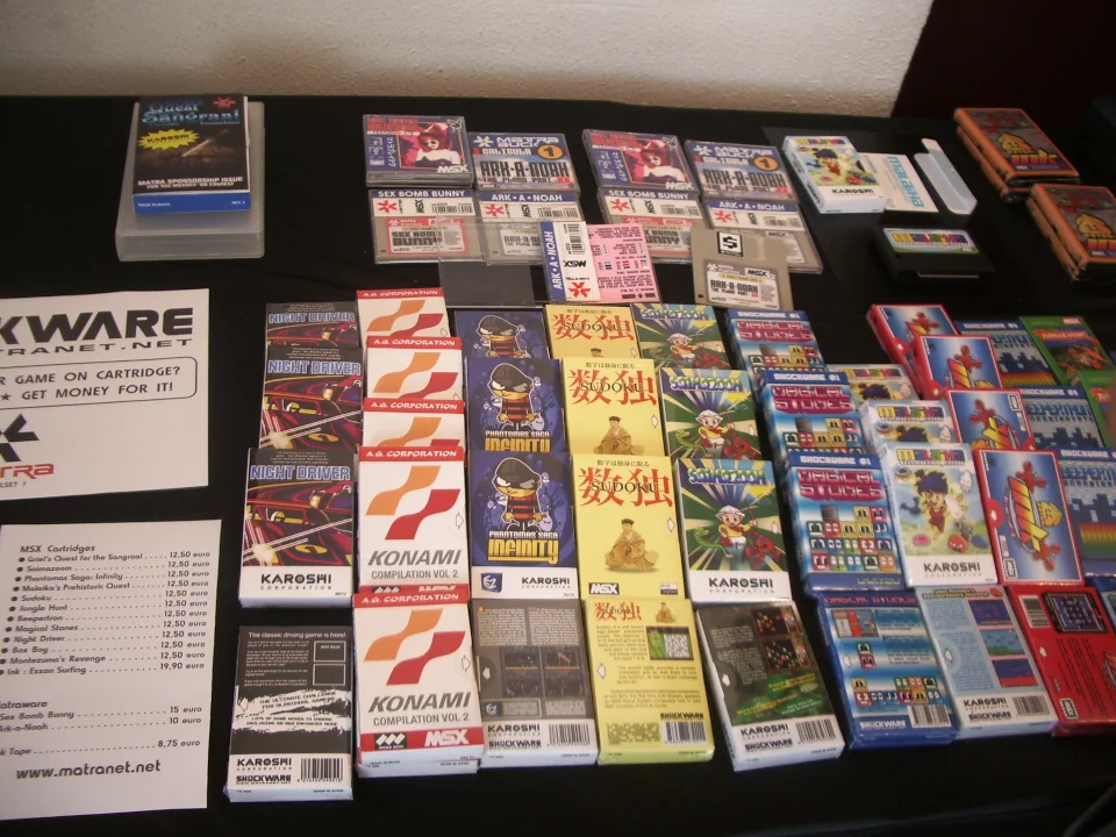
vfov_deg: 40.7
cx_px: 558
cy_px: 418
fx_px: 1128
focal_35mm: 35
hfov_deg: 52.6
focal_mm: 5.8
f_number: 2.6
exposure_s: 1/25
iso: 100
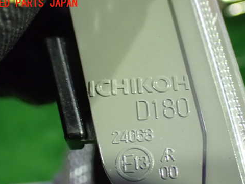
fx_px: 389
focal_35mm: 55
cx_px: 138
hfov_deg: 34.9
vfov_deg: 26.5
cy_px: 112
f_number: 2.9
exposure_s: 1/40
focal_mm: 7.84
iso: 1600
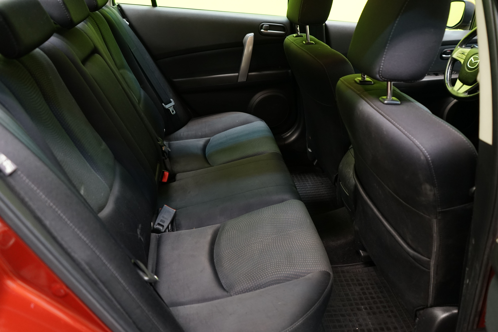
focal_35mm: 28
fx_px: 387
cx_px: 249
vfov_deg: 46.4
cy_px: 166
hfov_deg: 65.5
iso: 1250
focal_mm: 28
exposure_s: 1/30
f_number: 3.5
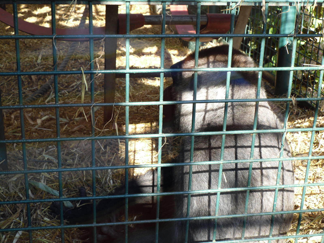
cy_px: 122
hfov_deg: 36.2
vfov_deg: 27.5
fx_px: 496
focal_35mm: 53
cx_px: 162
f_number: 3.9
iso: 100
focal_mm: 9.9
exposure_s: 1/90
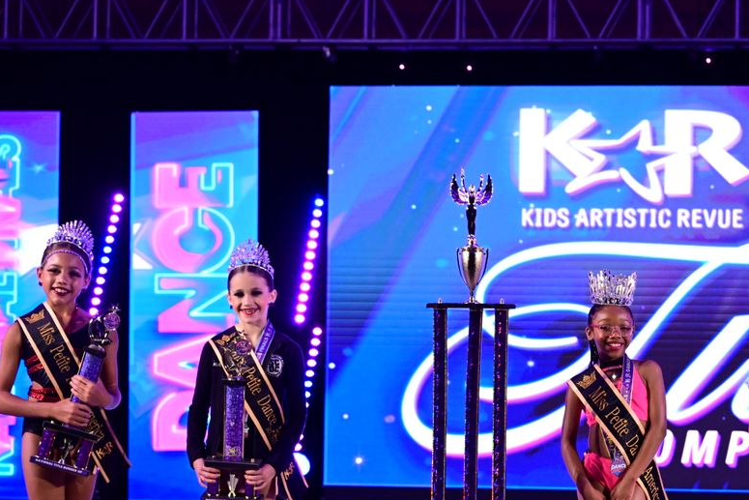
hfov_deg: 22.6
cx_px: 598
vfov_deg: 15.3
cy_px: 352
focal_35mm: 89
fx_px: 1852
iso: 4000
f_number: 3.2
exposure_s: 1/1000
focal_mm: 46
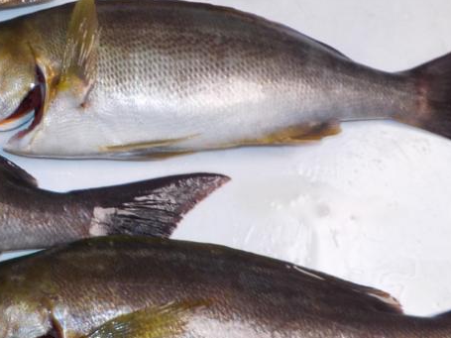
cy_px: 82
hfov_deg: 28.4
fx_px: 860
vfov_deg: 22.0
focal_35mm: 66
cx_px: 55
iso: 125
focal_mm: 4.1
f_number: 3.3
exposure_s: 1/30
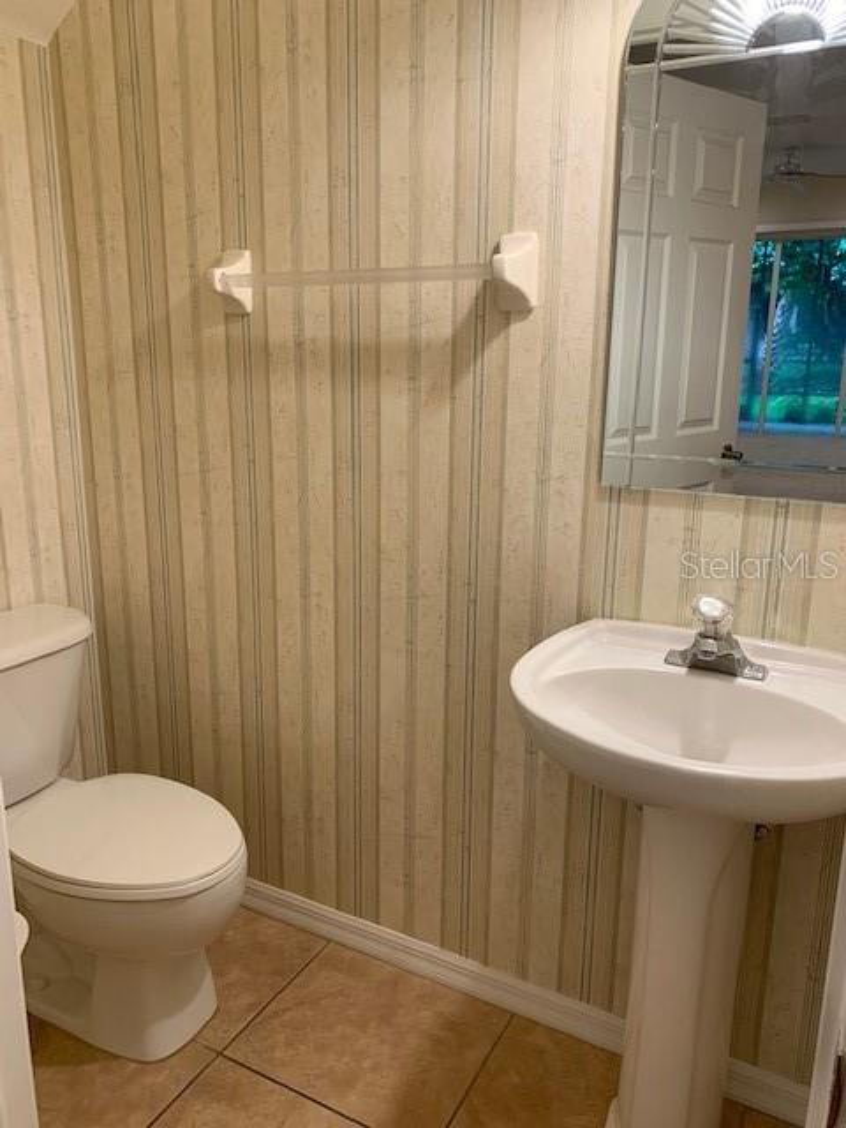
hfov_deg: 53.1
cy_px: 564
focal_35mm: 26
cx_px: 423
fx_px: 847
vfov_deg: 67.3
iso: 125
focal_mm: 4.25
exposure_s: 1/60
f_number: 1.8
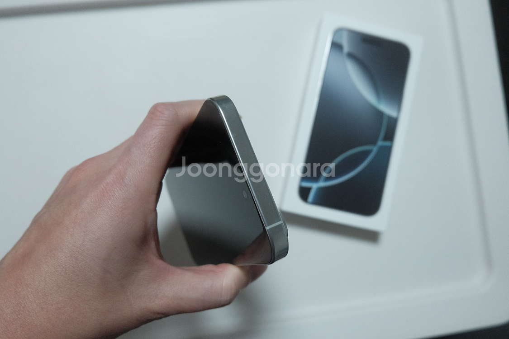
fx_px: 339
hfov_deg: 73.7
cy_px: 170
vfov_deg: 53.1
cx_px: 254
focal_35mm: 24
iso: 1600
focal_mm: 16
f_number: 4
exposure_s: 1/60
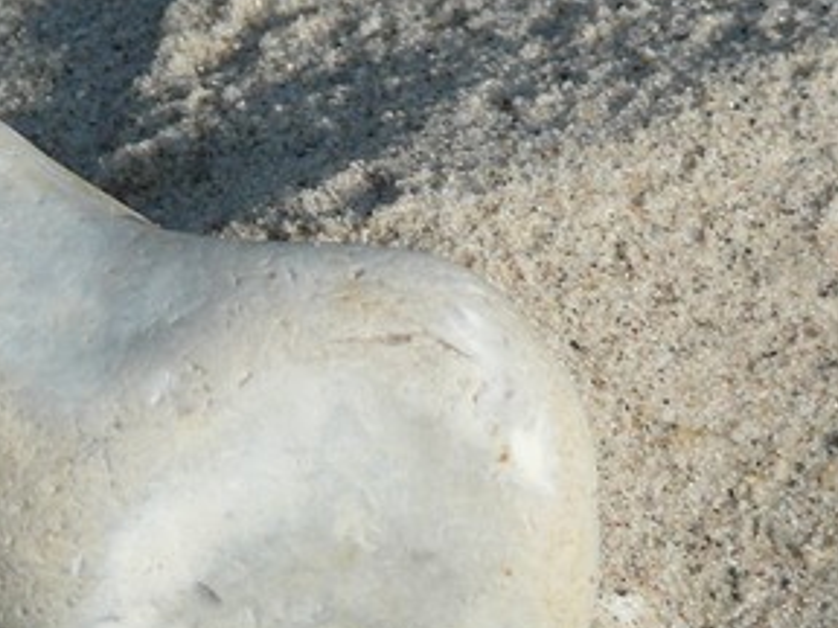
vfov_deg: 1.4
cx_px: 102
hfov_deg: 1.8
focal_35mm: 1092
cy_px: 416
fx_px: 26436
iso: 100
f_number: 5.6
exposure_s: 1/320
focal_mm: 88.8
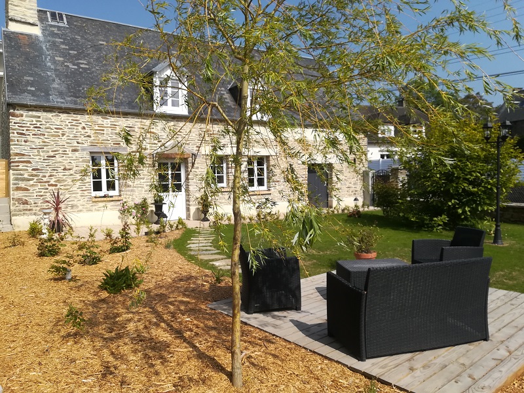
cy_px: 196
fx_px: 394
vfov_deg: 53.1
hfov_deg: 67.3
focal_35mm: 26
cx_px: 262
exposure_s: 1/1319
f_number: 2.2
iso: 50
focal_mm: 3.83
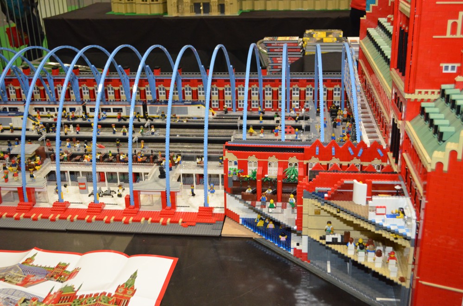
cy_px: 153
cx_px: 232
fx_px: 558
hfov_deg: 45.0
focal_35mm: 44
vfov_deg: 30.7
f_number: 4.5
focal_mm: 29
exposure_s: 1/60
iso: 2500
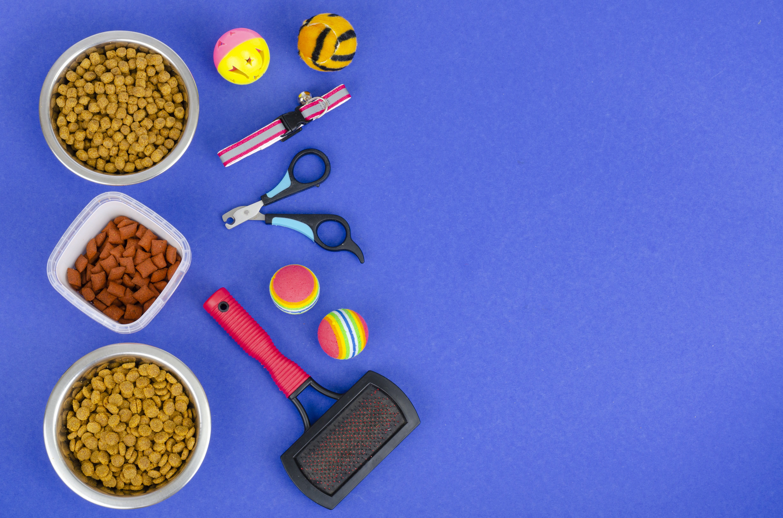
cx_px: 392
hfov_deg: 27.0
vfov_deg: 18.1
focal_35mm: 75
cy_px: 259
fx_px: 1628
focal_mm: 50
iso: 100
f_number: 13
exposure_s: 1/200
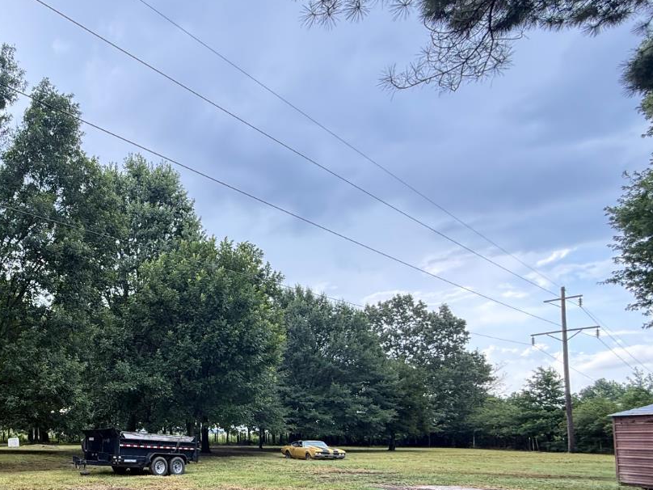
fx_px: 490
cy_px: 399
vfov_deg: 49.6
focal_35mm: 26
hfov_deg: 59.0
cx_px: 84
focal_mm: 2.22
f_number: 2.2
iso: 64
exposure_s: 1/129
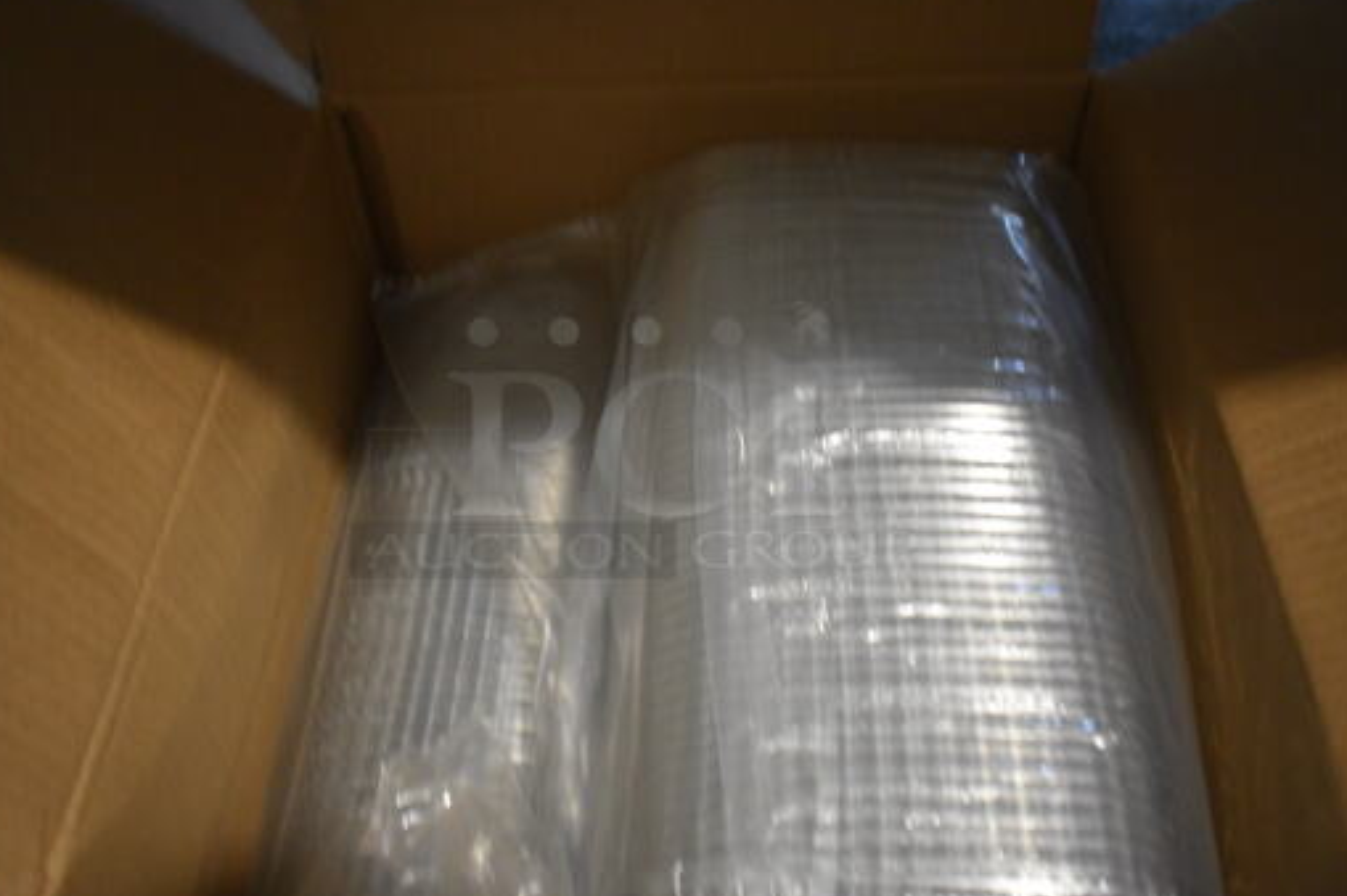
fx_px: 1346
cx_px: 646
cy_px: 439
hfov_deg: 53.1
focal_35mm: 36
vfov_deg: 36.8
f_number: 3.5
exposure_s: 1/125
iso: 2000
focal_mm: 20
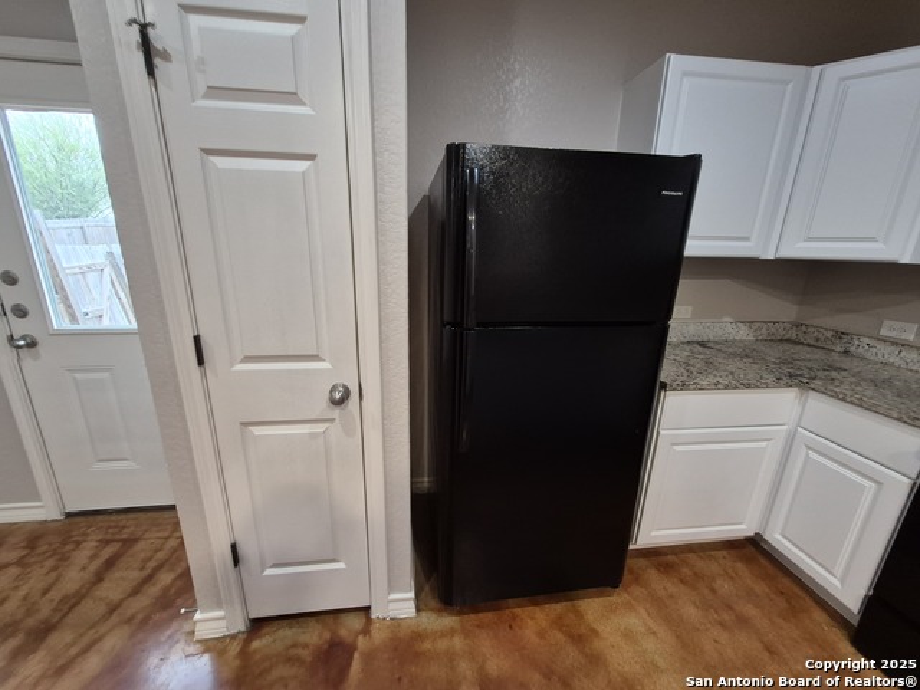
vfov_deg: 89.9
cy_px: 345
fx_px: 346
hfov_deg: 106.2
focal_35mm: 13
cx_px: 460
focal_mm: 1.74
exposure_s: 1/60
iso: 250
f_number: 2.2
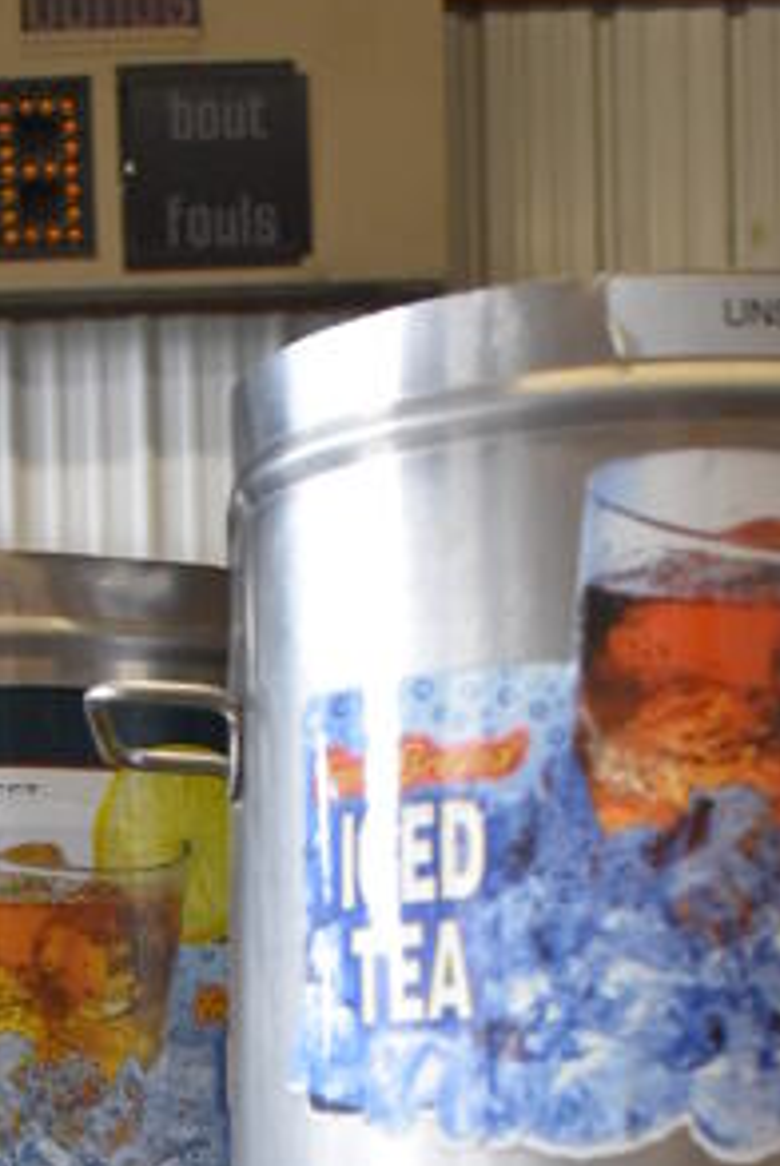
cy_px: 1510
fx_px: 2723
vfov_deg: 21.8
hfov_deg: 16.3
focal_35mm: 84
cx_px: 438
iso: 800
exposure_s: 1/125
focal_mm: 18
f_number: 3.5
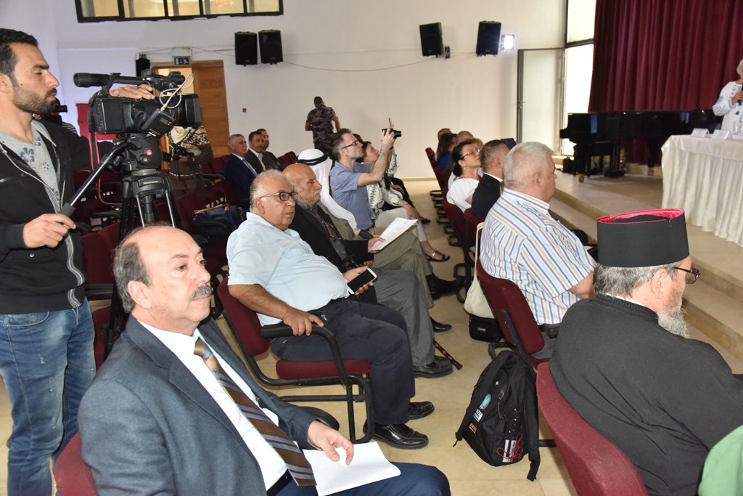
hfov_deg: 61.9
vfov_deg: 43.6
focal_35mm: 30
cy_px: 248
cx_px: 372
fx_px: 619
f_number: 6.3
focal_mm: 30
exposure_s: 1/125
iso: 2500
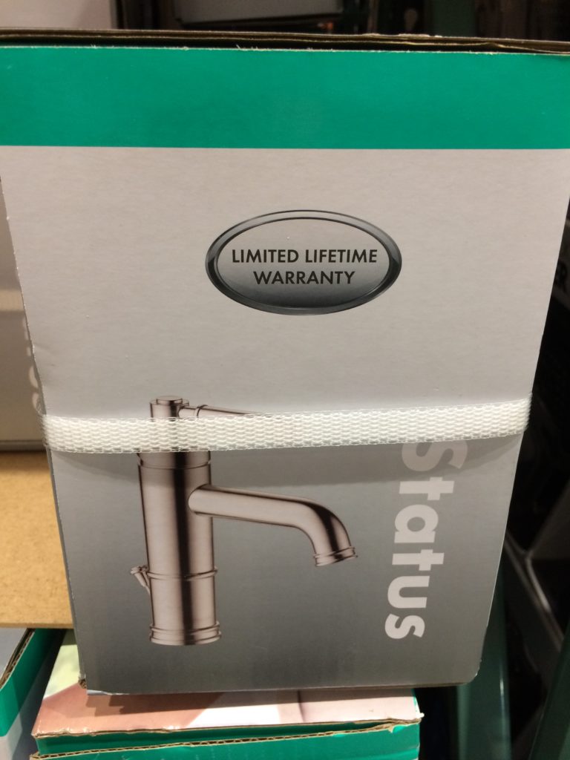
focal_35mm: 29
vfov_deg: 61.7
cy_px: 380
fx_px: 637
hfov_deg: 48.2
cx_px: 285
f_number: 2.2
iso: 125
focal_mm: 4.15
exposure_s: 1/30
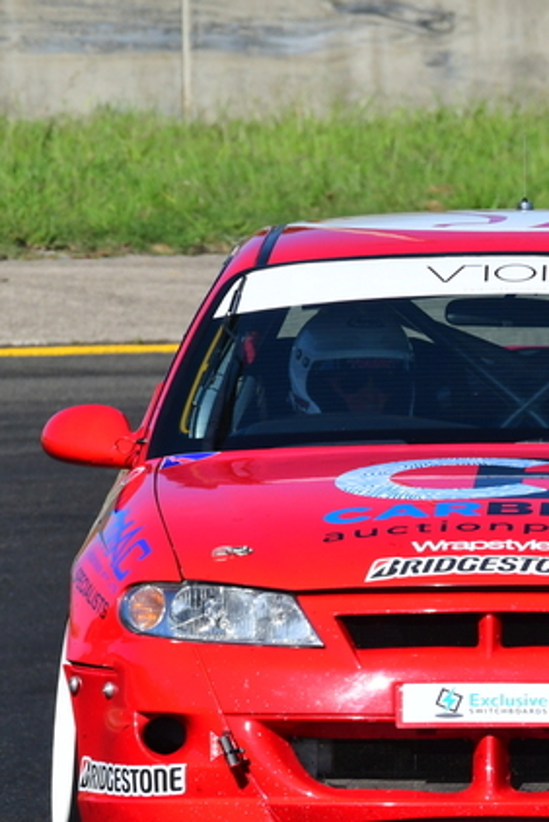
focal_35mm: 1193
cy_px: 486
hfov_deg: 1.2
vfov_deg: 1.7
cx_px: 506
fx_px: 27243
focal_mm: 420
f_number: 13
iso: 500
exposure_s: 1/640
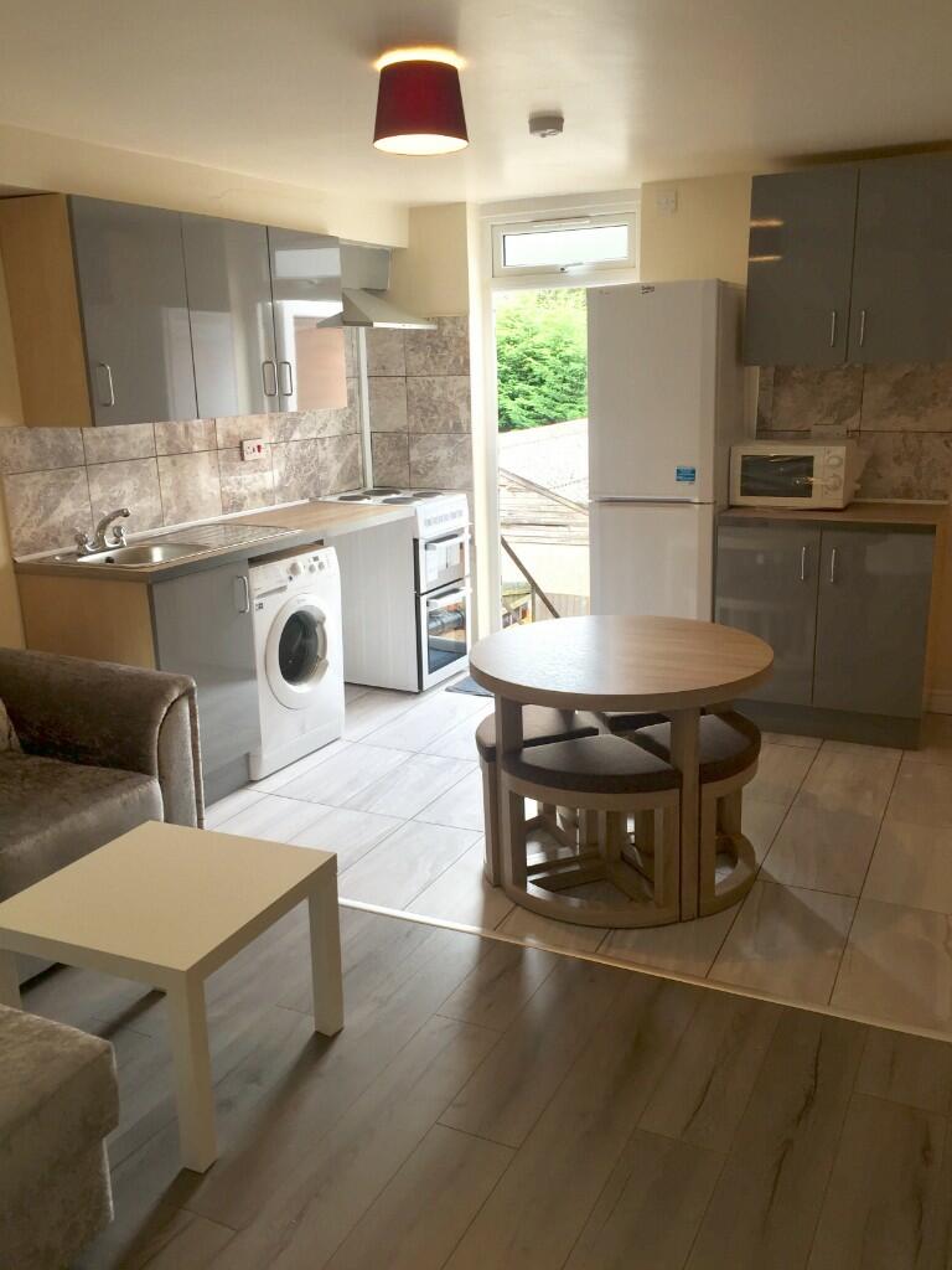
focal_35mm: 29
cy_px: 635
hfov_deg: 48.2
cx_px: 476
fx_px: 1063
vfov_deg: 61.7
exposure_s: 1/50
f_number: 2.2
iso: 32
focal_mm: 4.15
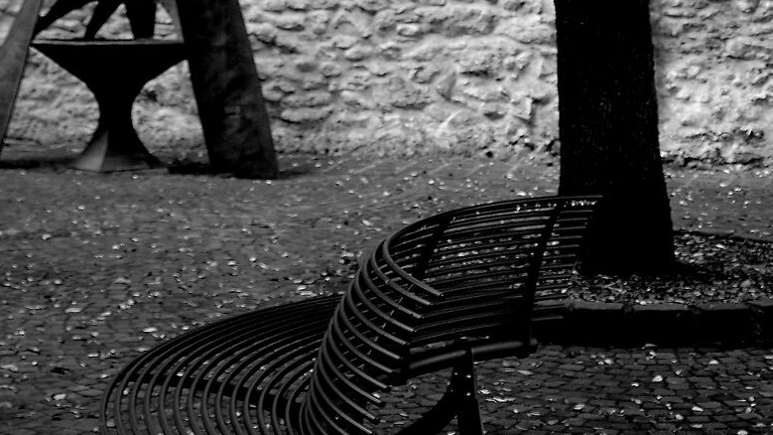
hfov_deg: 20.9
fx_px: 2083
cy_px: -26
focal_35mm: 102
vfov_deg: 11.8
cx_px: 558
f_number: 4.5
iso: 100
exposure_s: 1/100
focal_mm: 21
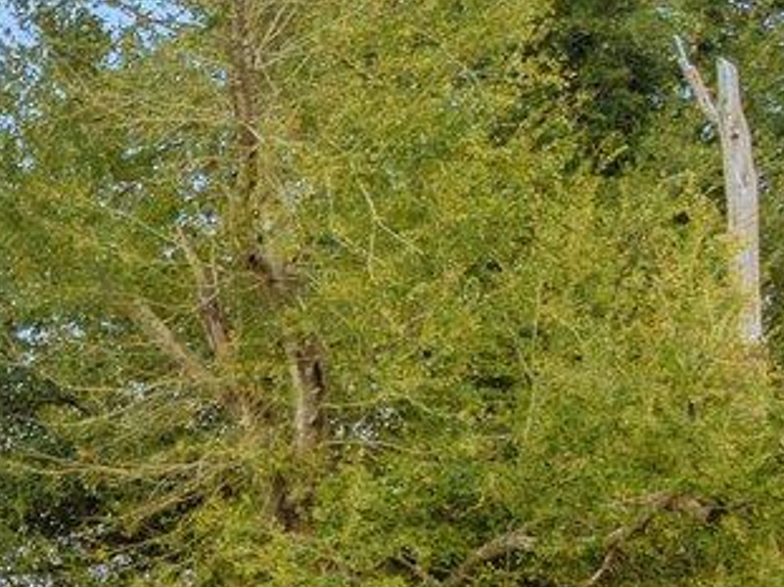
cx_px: -1023
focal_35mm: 158
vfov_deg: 9.2
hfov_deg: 10.8
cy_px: 752
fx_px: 3577
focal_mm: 12.29
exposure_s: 1/320
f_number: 2.8
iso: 100
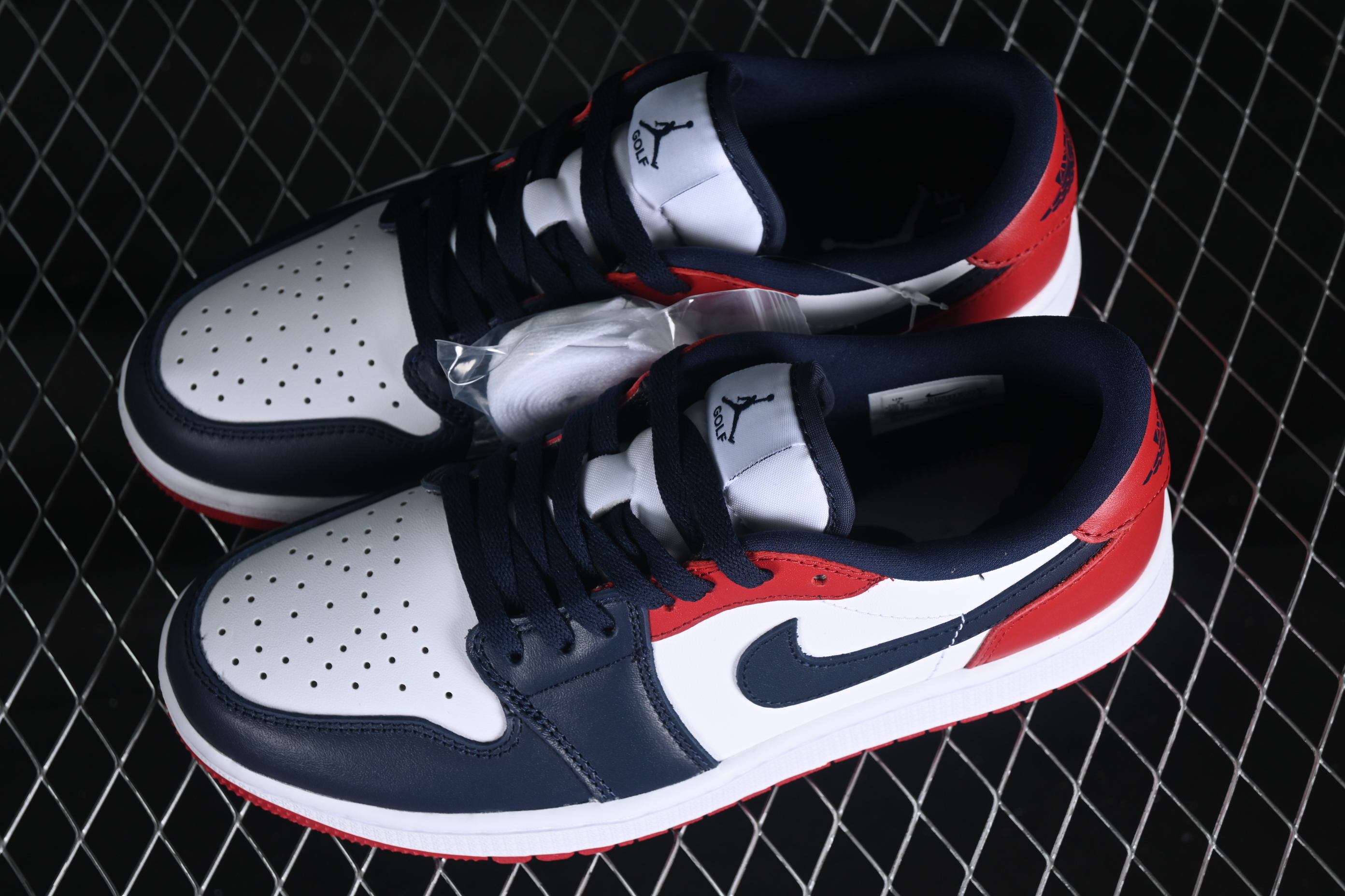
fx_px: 2802
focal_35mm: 75
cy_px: 448
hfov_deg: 27.0
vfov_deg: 18.2
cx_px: 672
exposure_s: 1/60
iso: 160
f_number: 6.3
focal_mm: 50
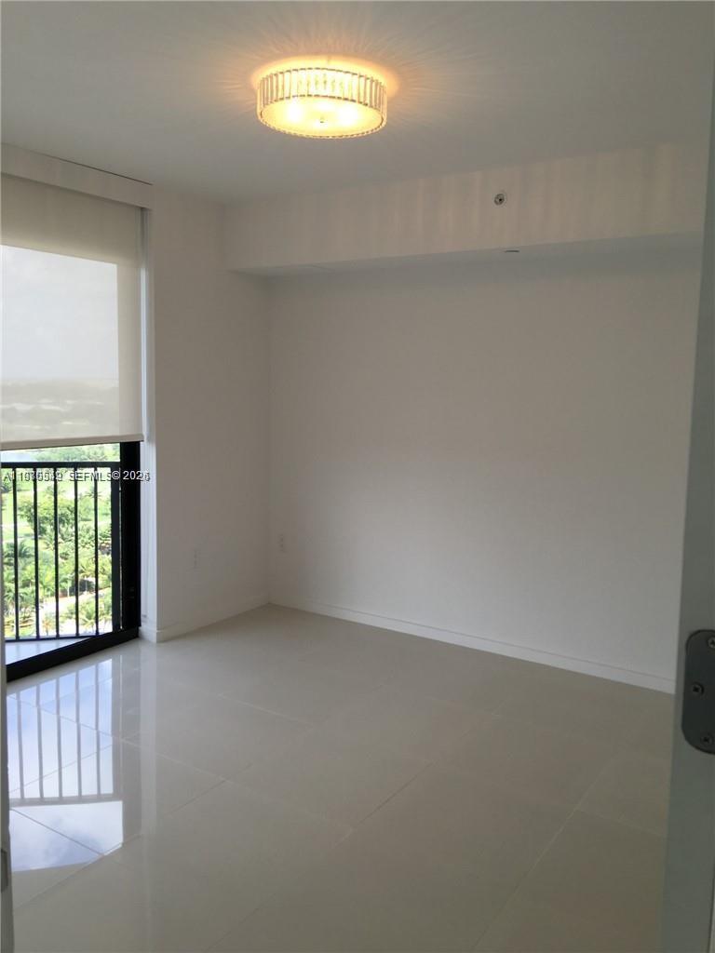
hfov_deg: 48.2
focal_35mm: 29
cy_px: 476
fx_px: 799
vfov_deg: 61.7
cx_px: 358
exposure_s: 1/145
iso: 25
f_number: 2.2
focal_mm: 4.15
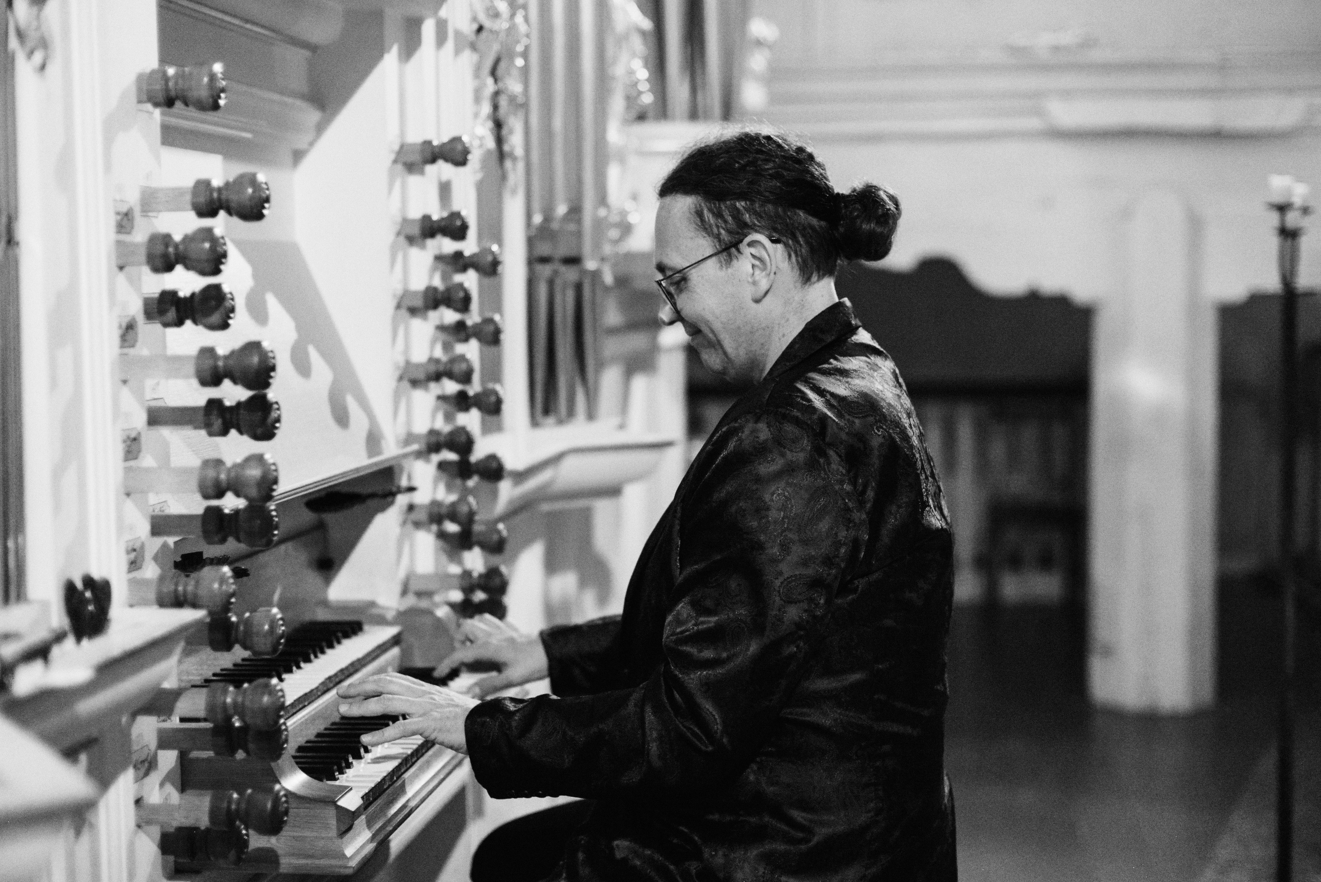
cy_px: 441
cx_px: 660
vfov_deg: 27.0
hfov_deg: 39.6
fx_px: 1835
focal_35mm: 50
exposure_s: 1/1000
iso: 4000
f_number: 2
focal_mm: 50
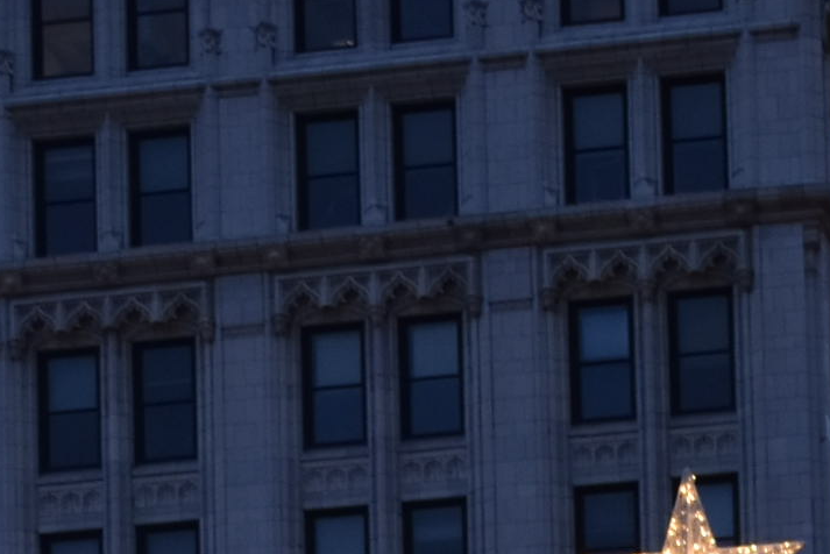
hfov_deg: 8.3
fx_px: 5674
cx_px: 778
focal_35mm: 246
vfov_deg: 5.3
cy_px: 1696
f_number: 4
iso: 250
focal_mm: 26
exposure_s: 1/50
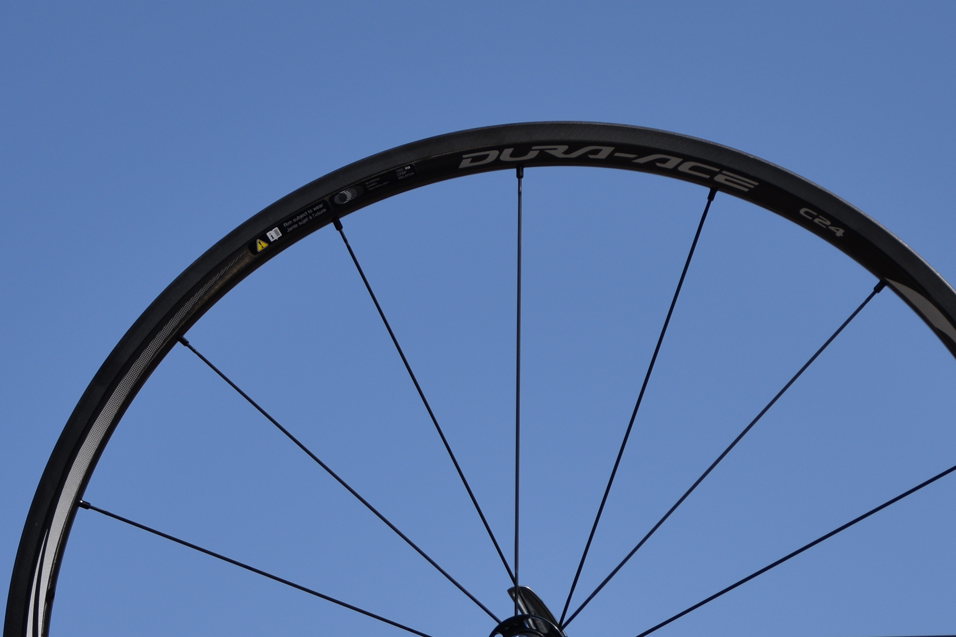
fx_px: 3479
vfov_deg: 10.4
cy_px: 634
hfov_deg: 15.6
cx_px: 542
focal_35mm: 131
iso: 100
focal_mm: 40
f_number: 3.5
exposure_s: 1/2000
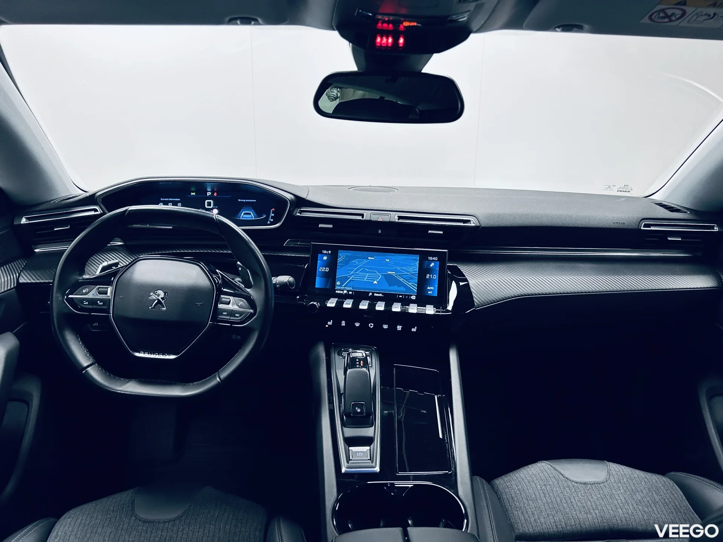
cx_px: 362
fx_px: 543
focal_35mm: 26
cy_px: 271
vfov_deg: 53.1
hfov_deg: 67.3
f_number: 1.5
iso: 160
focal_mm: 5.7
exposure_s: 1/49
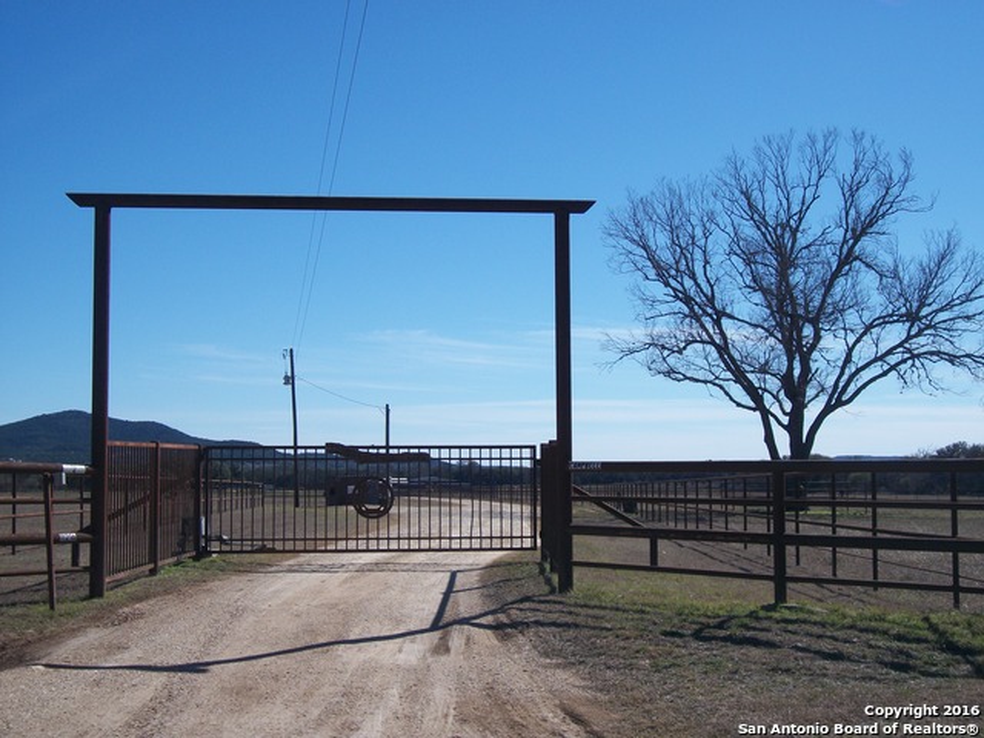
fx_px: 1421
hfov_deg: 38.2
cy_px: 369
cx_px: 492
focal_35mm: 50
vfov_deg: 29.1
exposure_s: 1/200
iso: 80
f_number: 11.2
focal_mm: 8.8
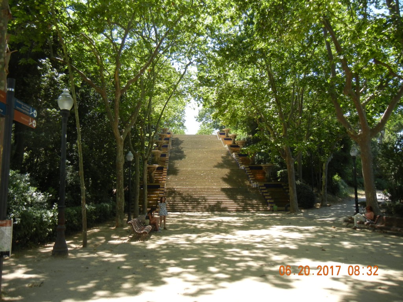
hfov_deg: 60.0
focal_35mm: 30
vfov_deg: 46.8
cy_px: 151
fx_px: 349
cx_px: 202
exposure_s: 1/380
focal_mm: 5.4
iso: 160
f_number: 3.5
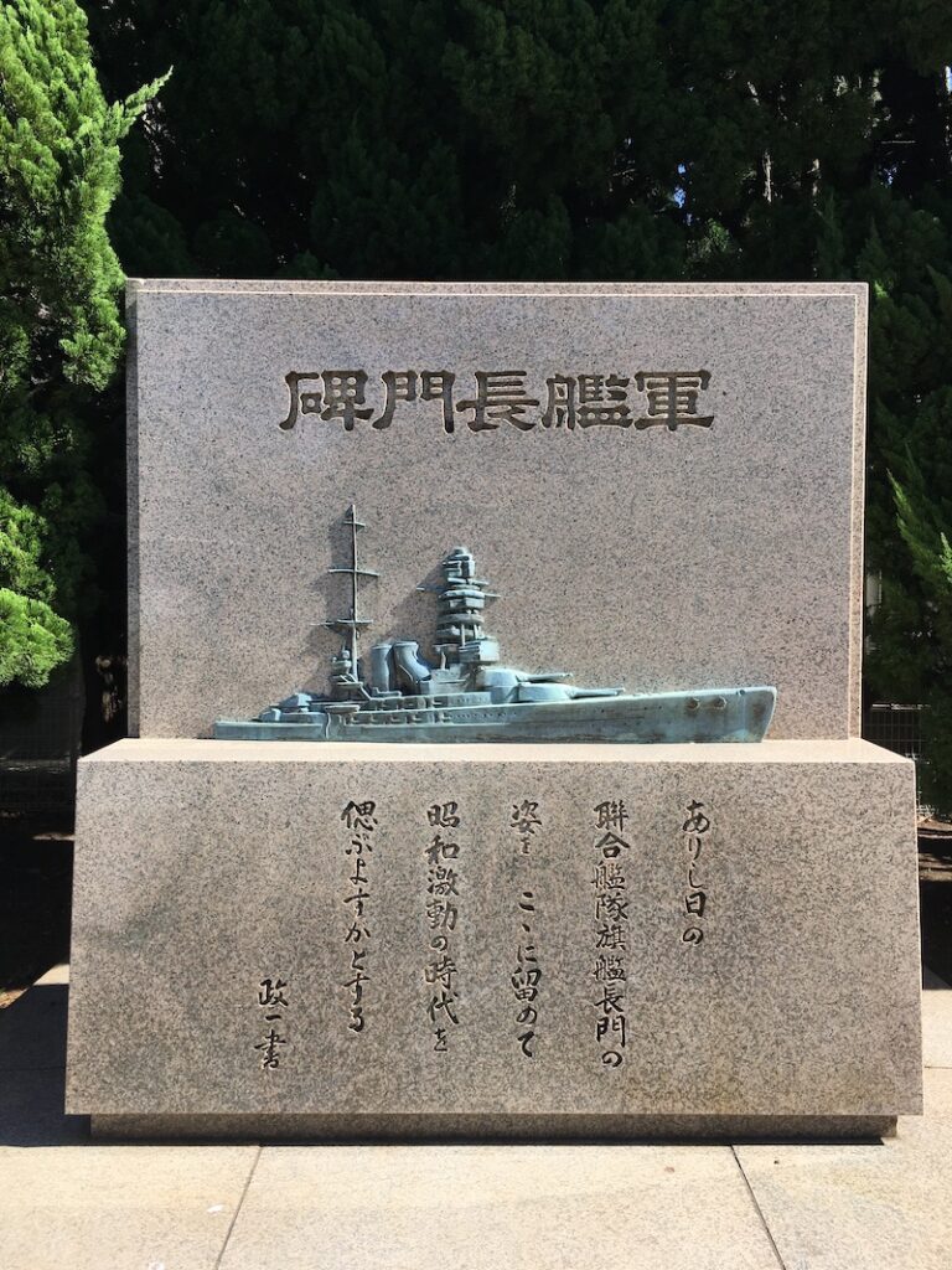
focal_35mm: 29
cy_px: 635
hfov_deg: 48.2
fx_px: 1063
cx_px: 476
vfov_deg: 61.7
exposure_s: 1/836
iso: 25
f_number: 2.2
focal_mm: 4.15
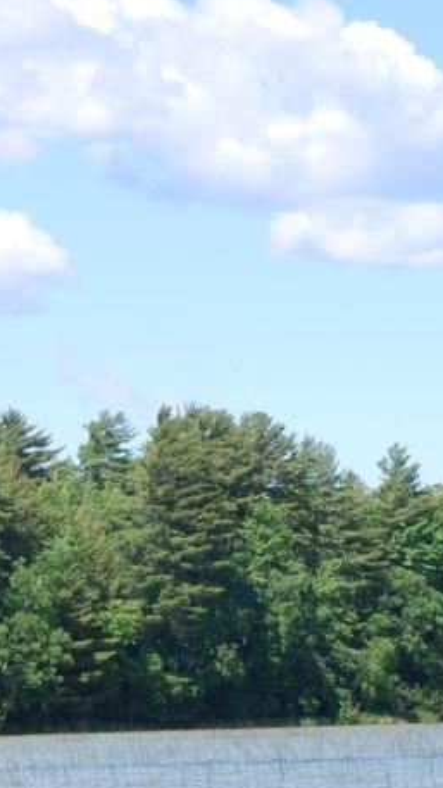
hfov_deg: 5.6
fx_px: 4539
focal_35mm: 217
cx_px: 266
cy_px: 497
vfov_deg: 9.9
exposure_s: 1/200
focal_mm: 55
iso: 100
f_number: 7.1
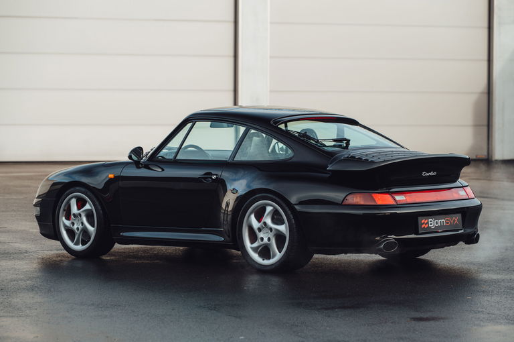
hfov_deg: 15.8
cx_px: 257
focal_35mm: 130
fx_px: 1854
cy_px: 171
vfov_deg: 10.5
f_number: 5.6
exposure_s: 1/200
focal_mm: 130
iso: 400
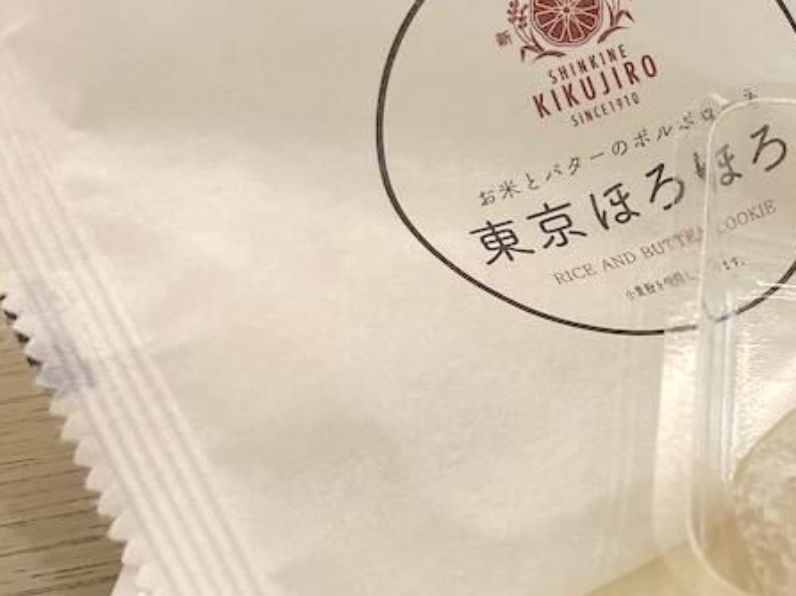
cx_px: 835
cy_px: 259
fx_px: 1609
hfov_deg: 26.0
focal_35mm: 70
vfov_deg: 21.0
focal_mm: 4.25
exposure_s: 1/100
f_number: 1.8
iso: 100
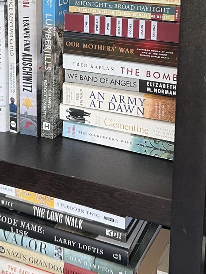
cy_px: 40
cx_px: 63
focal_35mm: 67
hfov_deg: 21.8
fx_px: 531
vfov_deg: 28.1
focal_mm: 5.7
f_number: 1.5
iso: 125
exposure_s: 1/60
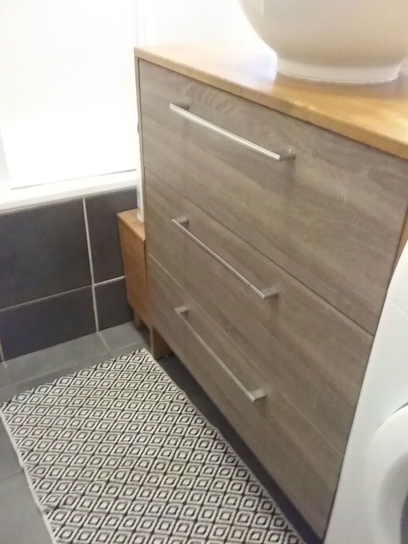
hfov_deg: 45.4
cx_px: 204
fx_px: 487
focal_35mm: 31
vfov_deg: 58.4
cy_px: 272
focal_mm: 3.3
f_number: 2.2
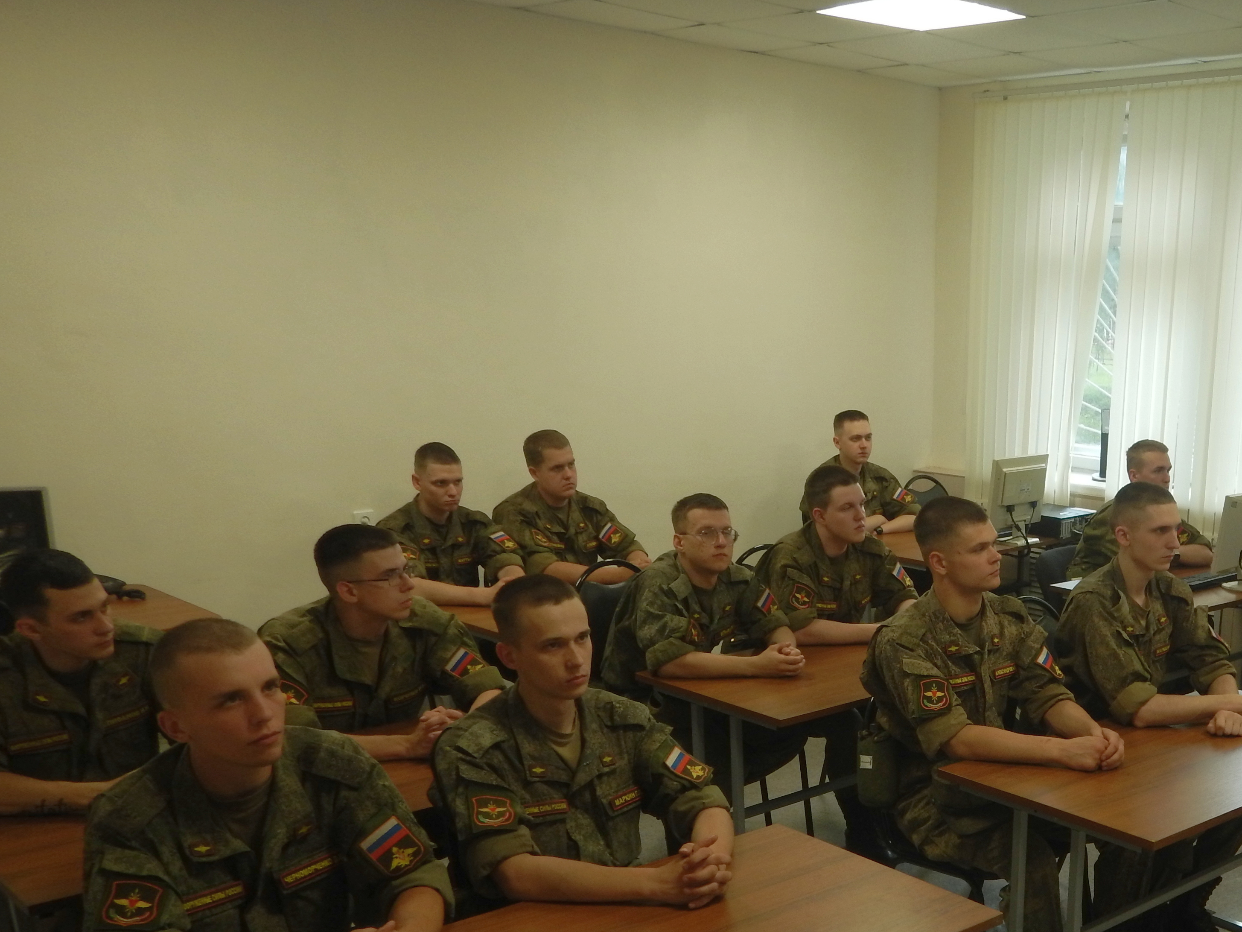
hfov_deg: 46.6
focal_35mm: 38
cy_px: 729
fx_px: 1364
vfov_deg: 36.6
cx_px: 978
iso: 125
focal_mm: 4.3
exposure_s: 1/60
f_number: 2.8
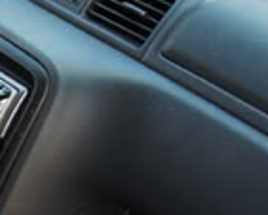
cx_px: -114
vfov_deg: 10.6
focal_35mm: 144
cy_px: 239
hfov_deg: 12.8
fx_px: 1143
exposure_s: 1/5
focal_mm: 18
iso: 100
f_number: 6.3
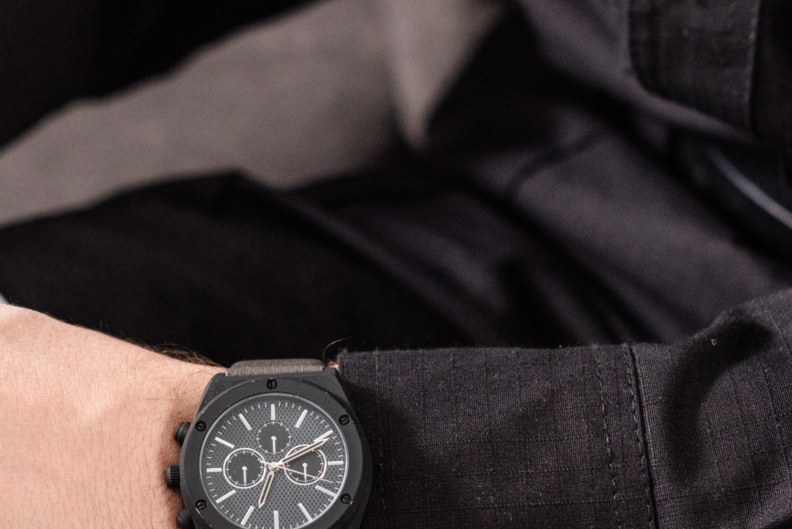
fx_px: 3521
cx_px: 157
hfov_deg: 12.8
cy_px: 191
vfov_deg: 8.6
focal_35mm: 160
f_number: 3.5
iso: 500
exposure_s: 1/250
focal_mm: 50
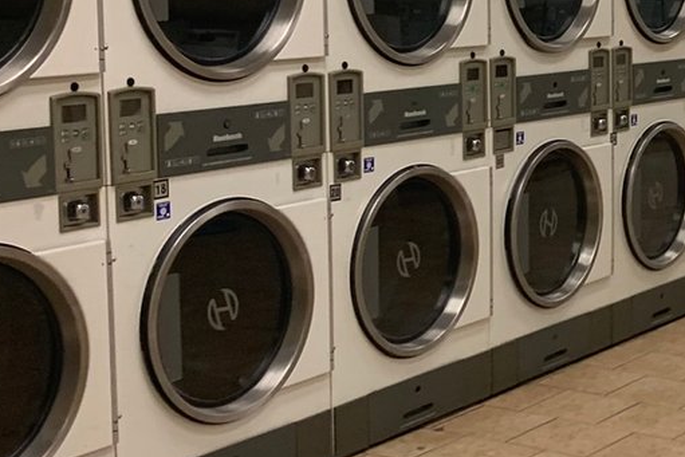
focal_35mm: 80
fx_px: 1523
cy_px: 159
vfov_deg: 17.0
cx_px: 747
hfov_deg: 23.8
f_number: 1.8
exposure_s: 1/60
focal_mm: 4.25
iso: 100
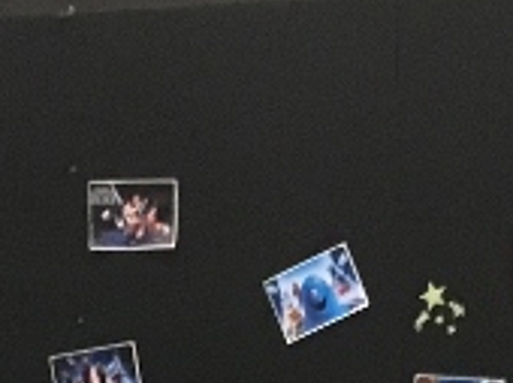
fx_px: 2590
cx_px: 429
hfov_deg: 11.3
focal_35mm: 175
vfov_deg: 7.5
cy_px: 1137
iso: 200
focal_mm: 4.15
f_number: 2.2
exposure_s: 1/17
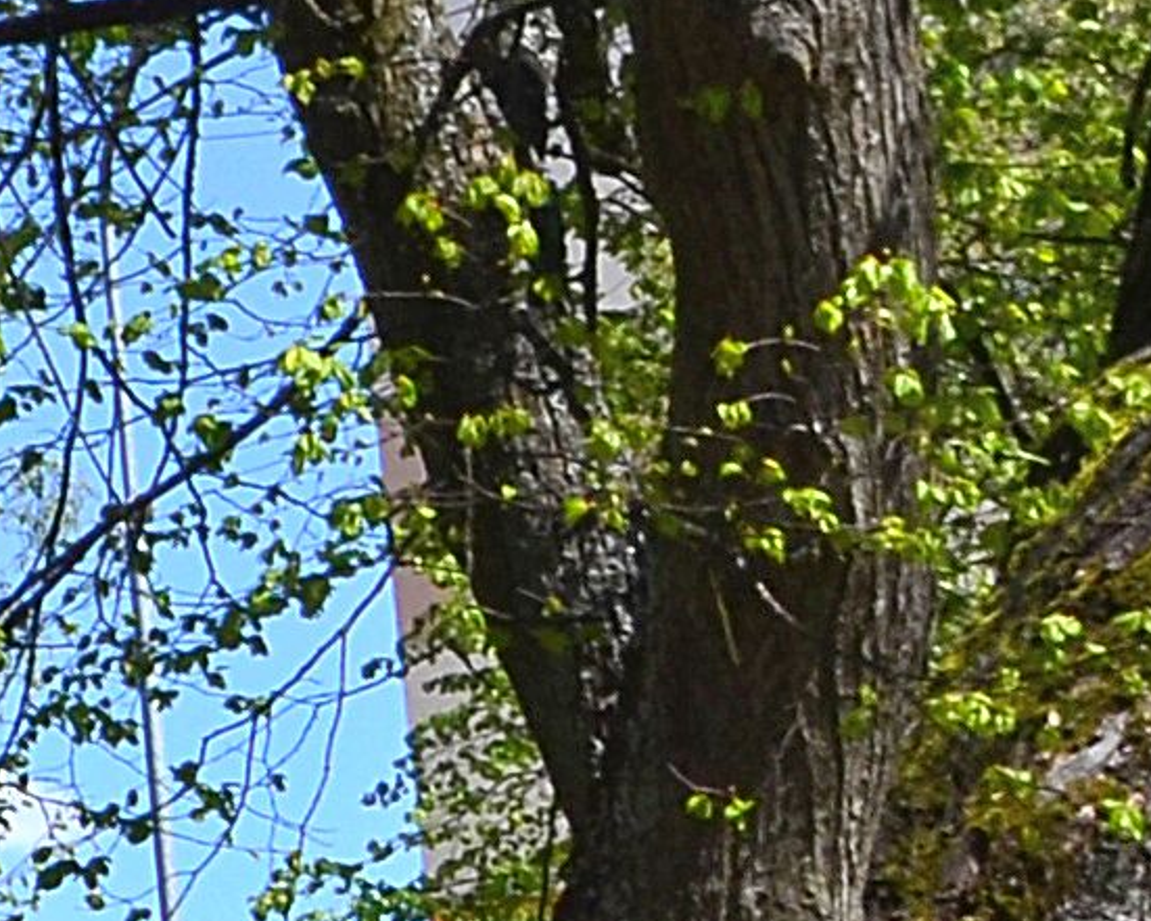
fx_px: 5997
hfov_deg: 9.5
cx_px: -1799
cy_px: 351
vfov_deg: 8.8
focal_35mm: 176
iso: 250
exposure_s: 1/250
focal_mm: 14
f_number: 10
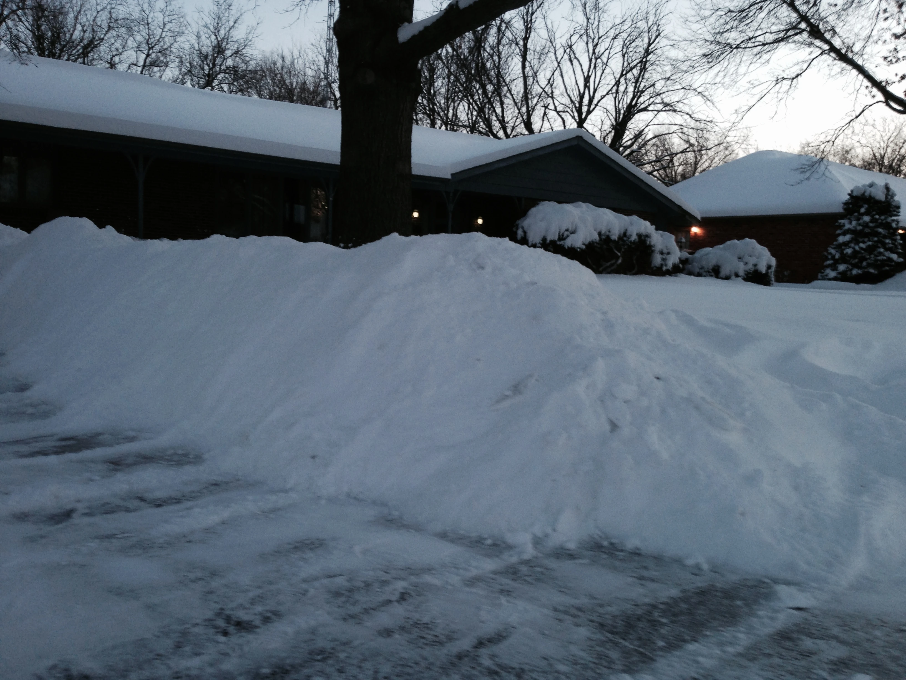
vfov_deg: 42.9
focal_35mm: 33
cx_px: 453
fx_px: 864
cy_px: 340
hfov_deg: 55.4
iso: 64
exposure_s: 1/20
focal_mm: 4.12
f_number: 2.4
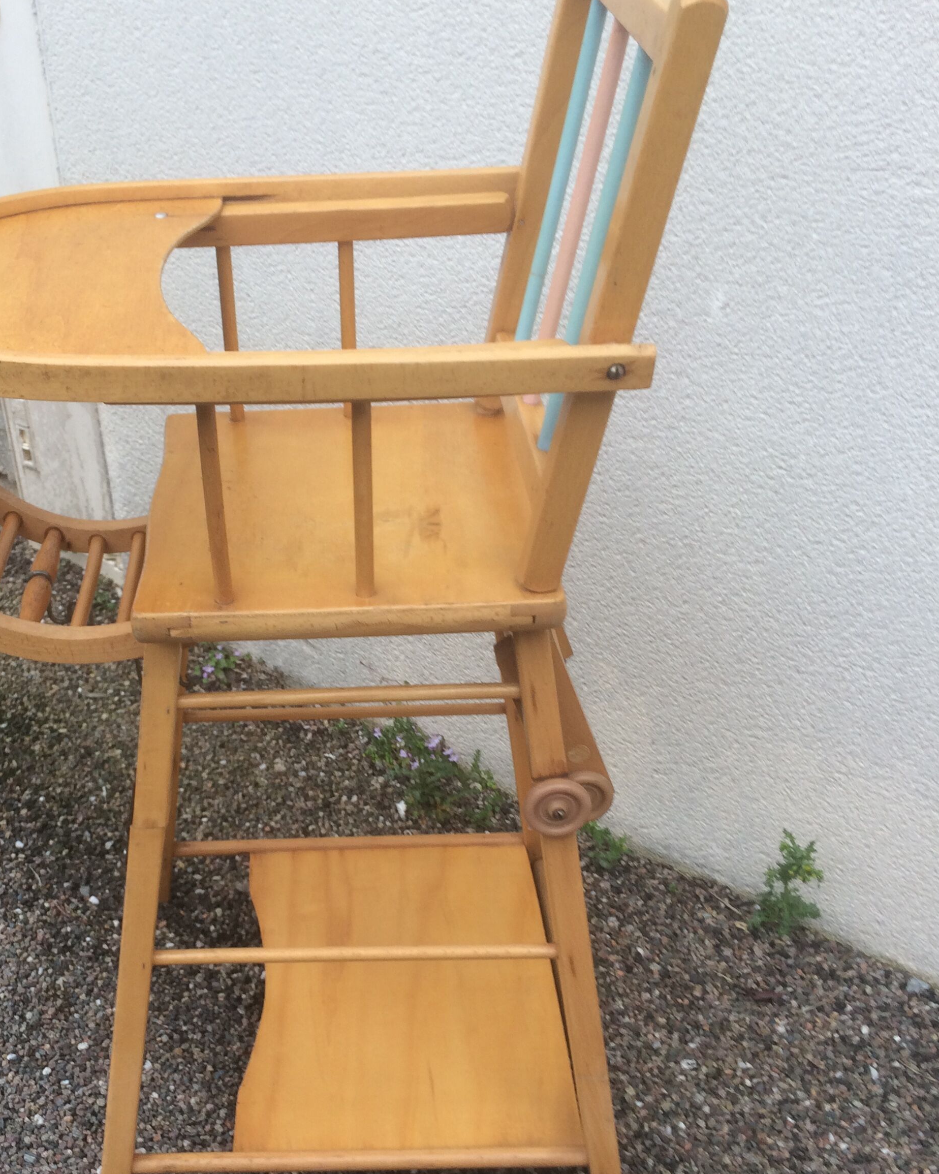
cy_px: 721
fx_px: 1390
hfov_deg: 37.0
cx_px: 327
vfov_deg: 45.5
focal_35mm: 40
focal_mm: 4.15
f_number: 2.2
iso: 32
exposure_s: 1/115
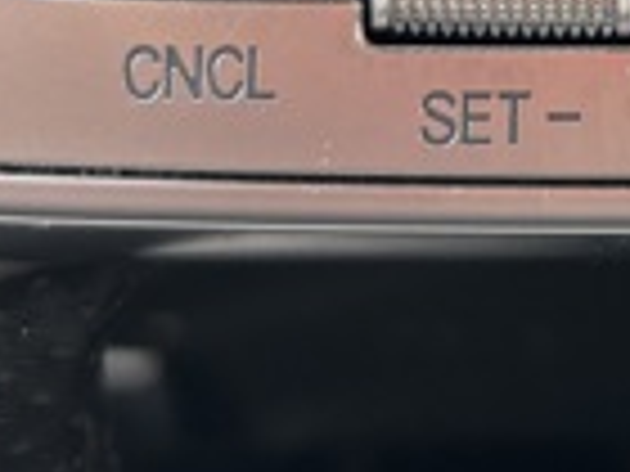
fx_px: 2712
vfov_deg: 9.3
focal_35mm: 149
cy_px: -503
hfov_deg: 12.6
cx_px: 950
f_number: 1.6
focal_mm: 5.96
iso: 64
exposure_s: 1/121
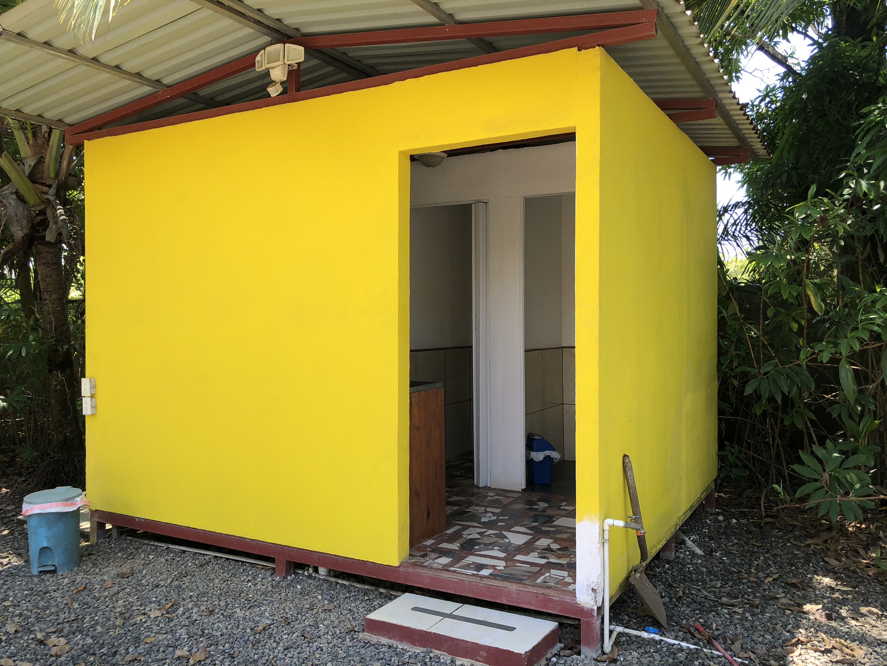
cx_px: 444
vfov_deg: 49.7
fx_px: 717
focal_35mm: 28
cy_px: 333
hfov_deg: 63.4
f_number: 1.8
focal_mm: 3.99
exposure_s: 1/282
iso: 20
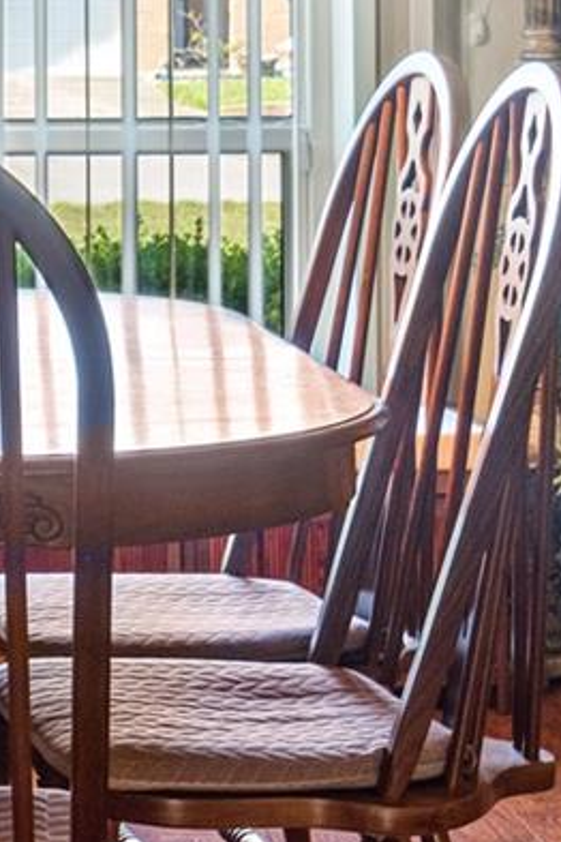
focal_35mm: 122
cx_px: -242
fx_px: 2852
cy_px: 24
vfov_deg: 16.5
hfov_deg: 10.9
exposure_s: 1/8
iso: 400
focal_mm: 20
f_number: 7.1
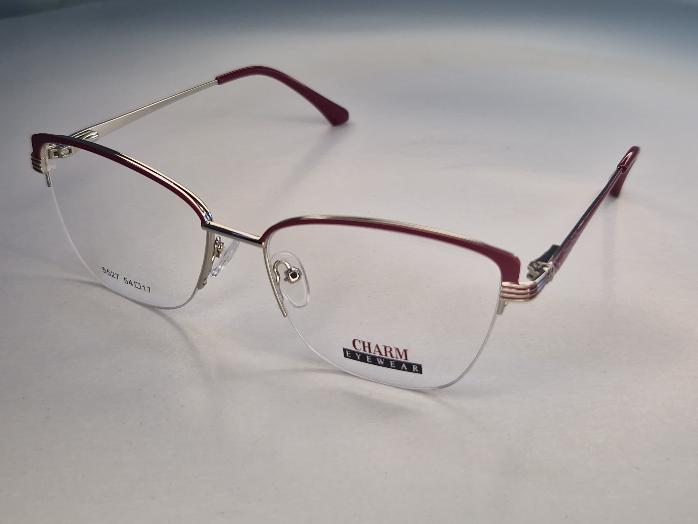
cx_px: 349
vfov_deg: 58.9
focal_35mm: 23
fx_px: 464
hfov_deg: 73.9
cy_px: 262
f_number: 1.8
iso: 50
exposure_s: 1/208
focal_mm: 5.4
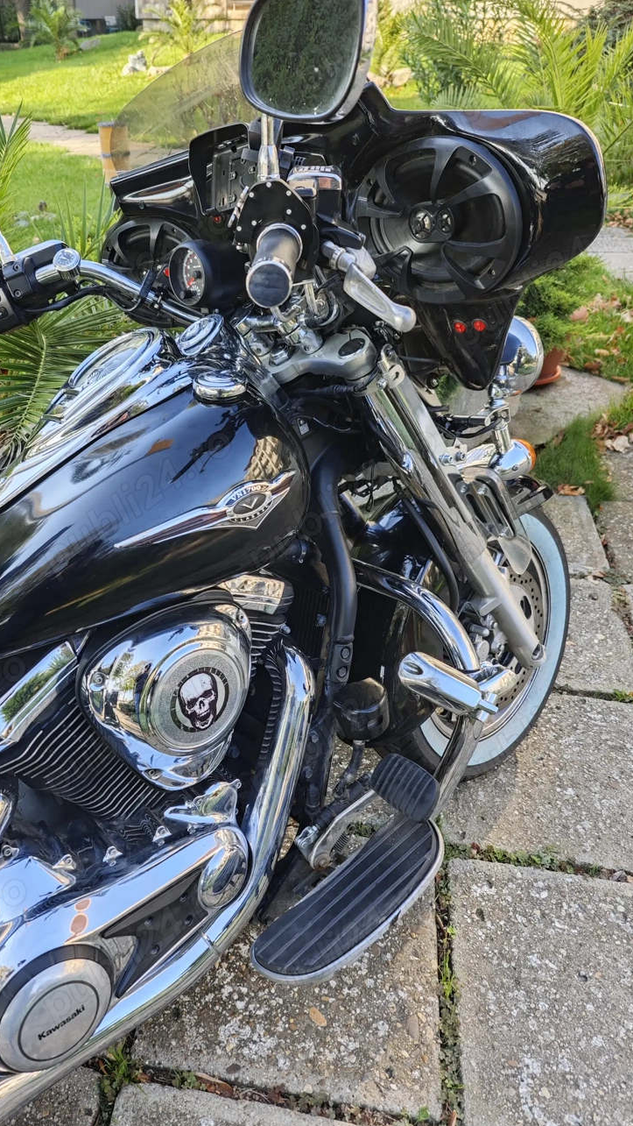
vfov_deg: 71.9
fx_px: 776
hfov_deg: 44.1
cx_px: 239
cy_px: 549
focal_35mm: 26
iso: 50
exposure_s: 1/109
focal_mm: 6.55
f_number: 1.6
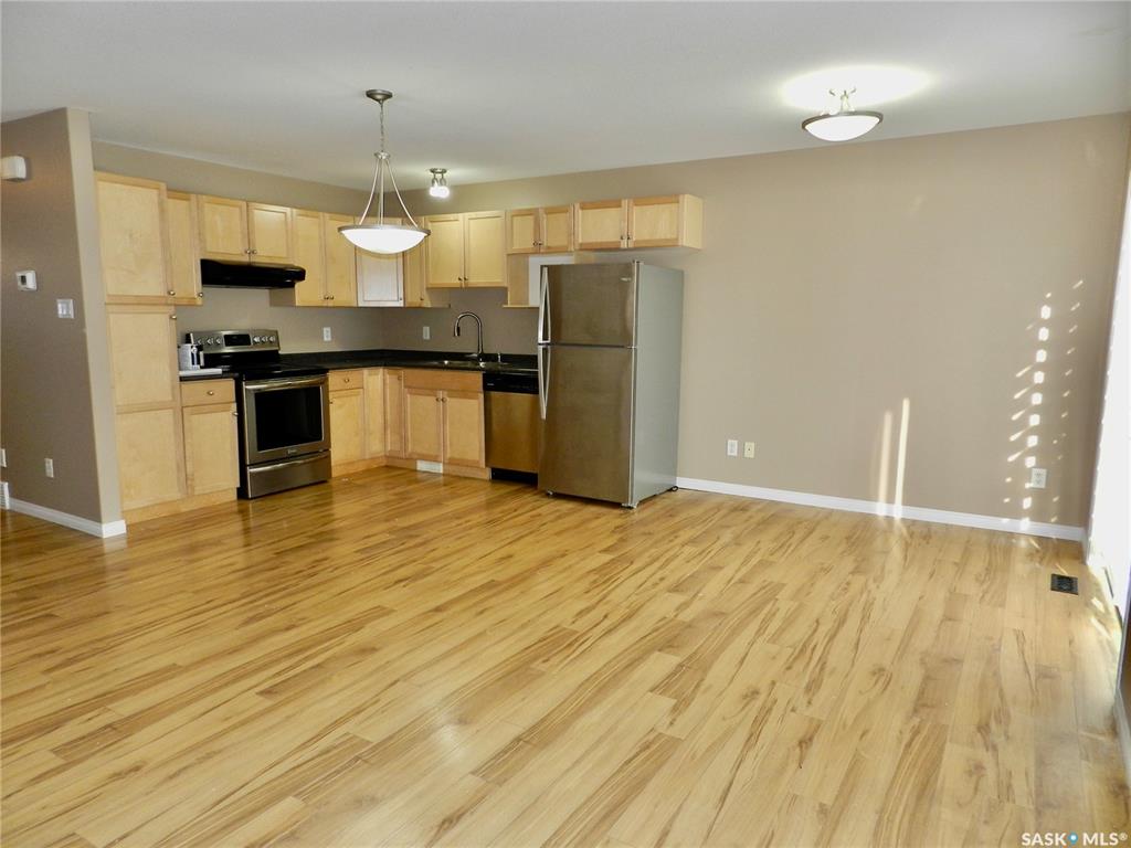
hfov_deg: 73.9
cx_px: 566
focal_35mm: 23
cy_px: 424
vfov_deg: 58.9
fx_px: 751
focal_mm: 4
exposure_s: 1/50
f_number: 3.4
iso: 160
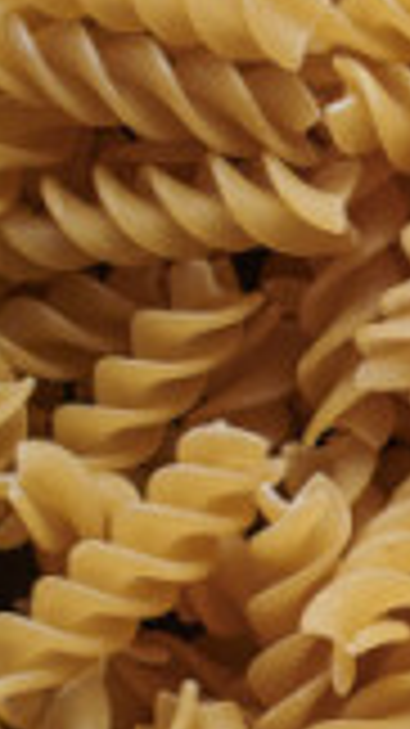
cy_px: 567
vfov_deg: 8.3
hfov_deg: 4.3
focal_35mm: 259
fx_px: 5011
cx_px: 1685
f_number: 8
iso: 160
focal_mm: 50
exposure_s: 1/100
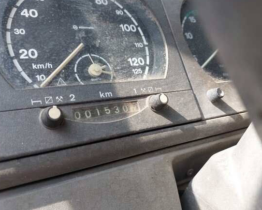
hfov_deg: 64.0
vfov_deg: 53.2
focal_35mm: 27
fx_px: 209
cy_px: 103
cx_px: 123
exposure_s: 1/118
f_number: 1.8
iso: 25
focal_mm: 5.23
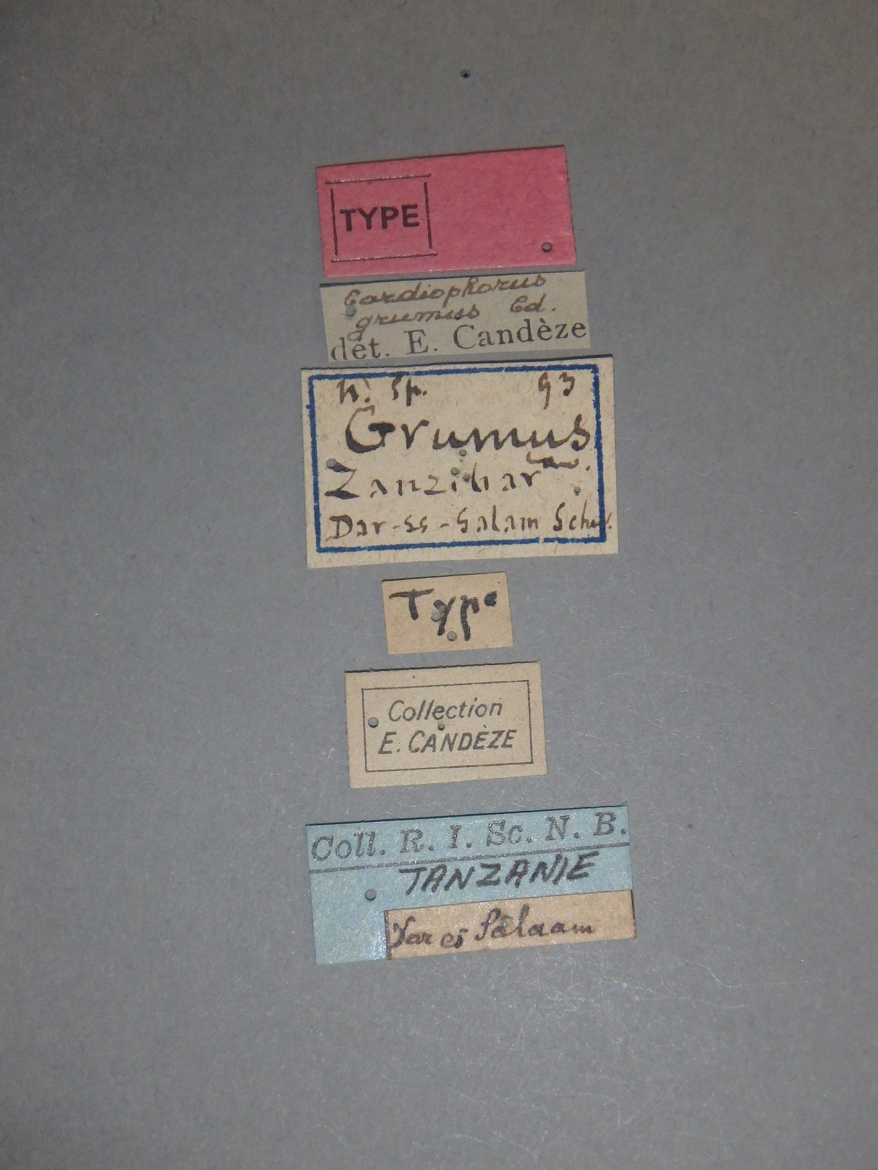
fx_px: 1657
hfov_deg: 29.7
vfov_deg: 38.9
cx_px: 439
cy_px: 585
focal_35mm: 49
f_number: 5.2
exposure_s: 1/60
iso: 400
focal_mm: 8.7
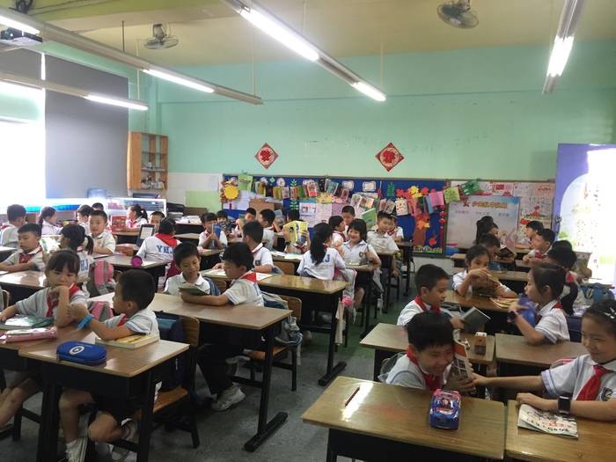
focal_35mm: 29
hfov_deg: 61.7
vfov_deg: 48.2
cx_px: 308
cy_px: 231
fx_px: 516
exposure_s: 1/33
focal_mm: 4.15
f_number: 2.2
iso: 160
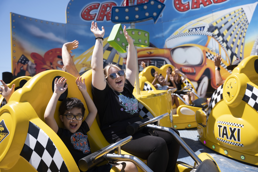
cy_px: 86
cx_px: 129
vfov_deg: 40.0
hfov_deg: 57.2
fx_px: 236
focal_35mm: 33
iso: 200
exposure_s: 1/1250
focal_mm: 33
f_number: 2.8
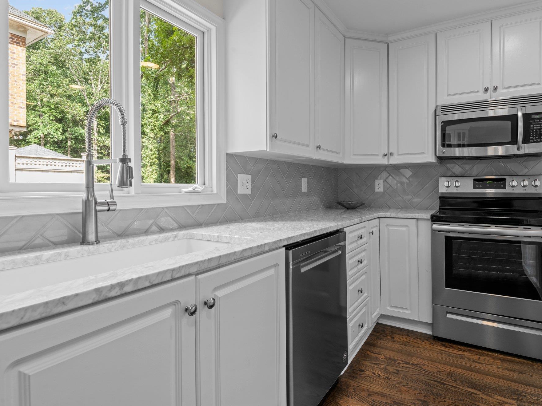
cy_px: 199
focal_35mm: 19
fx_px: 297
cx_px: 307
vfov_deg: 68.7
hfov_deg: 84.2
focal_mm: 17
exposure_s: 1/4
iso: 640
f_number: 8
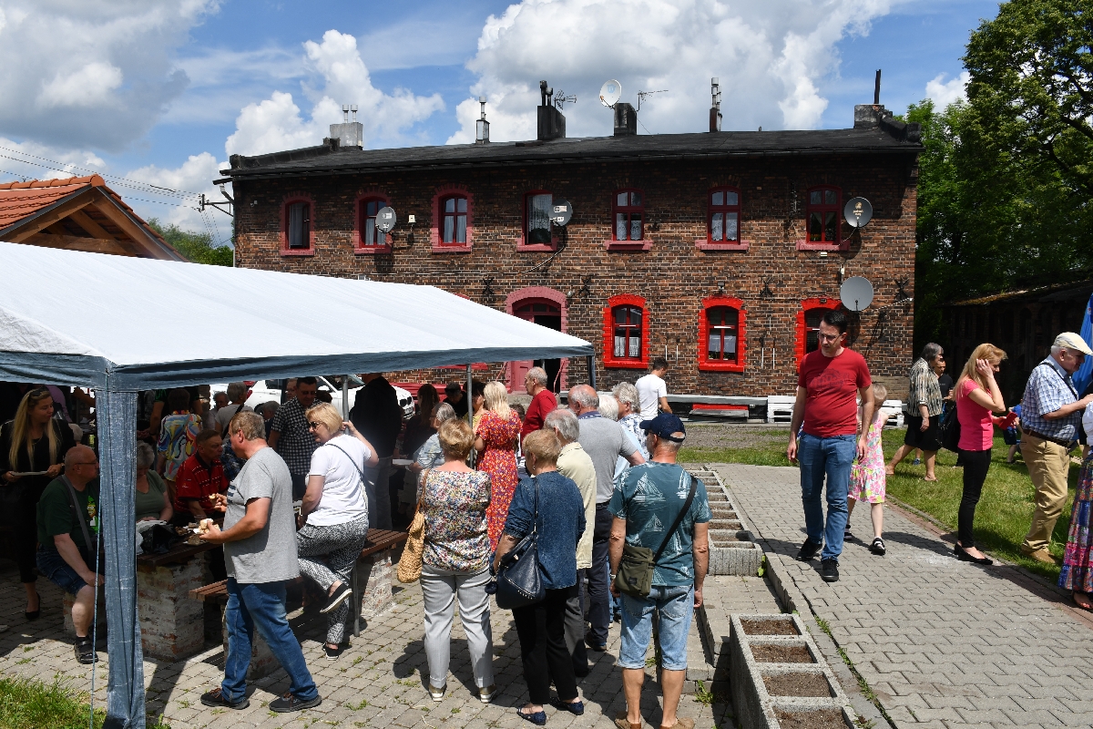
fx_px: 820
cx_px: 546
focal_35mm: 27
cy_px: 364
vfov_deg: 47.9
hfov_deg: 67.4
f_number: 9
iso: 100
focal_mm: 18
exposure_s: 1/320
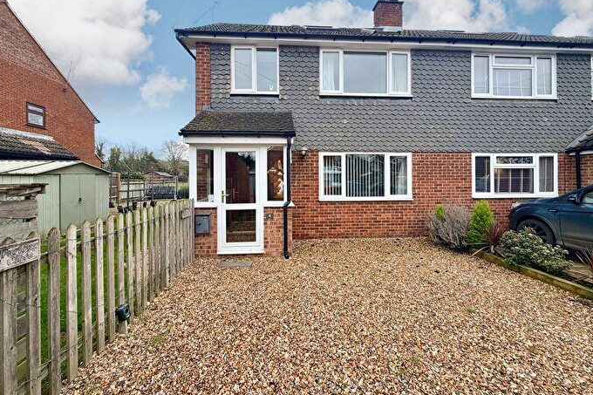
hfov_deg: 100.4
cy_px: 177
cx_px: 292
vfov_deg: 77.1
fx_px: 247
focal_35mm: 15
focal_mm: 2.22
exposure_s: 1/121
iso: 50
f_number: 2.2
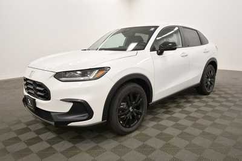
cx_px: 121
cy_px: 80
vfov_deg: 48.0
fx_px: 182
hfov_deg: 67.4
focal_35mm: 27
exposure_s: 1/160
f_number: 5.6
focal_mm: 18
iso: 800
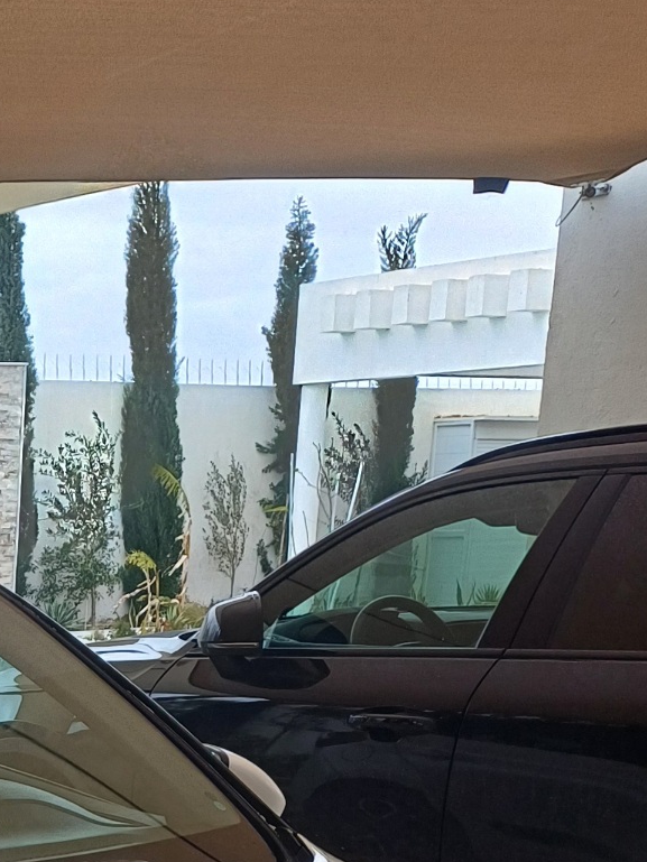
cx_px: -298
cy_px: 1037
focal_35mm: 78
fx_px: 1943
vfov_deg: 22.9
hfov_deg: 17.2
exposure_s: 1/286
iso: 50
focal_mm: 4.65
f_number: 1.8
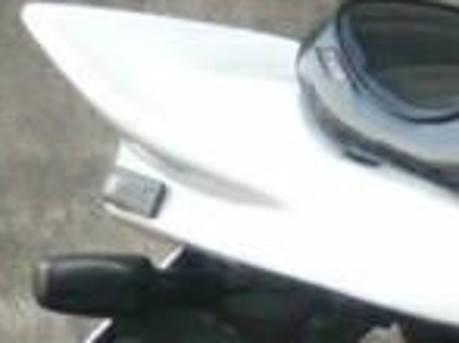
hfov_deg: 4.4
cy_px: 592
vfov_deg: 3.4
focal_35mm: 440
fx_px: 5830
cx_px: 965
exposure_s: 1/30
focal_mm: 11.1
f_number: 4.5
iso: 200
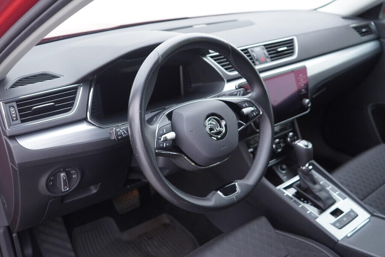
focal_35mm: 36
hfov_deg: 53.1
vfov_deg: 36.9
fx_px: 385
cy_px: 128
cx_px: 192
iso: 250
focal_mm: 24
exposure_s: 1/40
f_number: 2.8
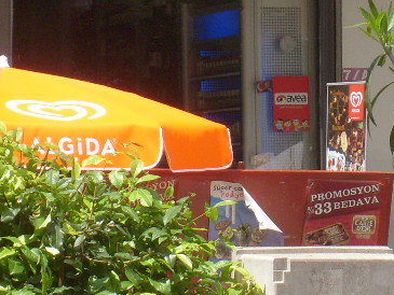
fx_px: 3382
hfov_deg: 6.7
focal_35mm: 297
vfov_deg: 5.0
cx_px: 130
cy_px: 6
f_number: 4.9
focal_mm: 17.4
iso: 80
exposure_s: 1/350
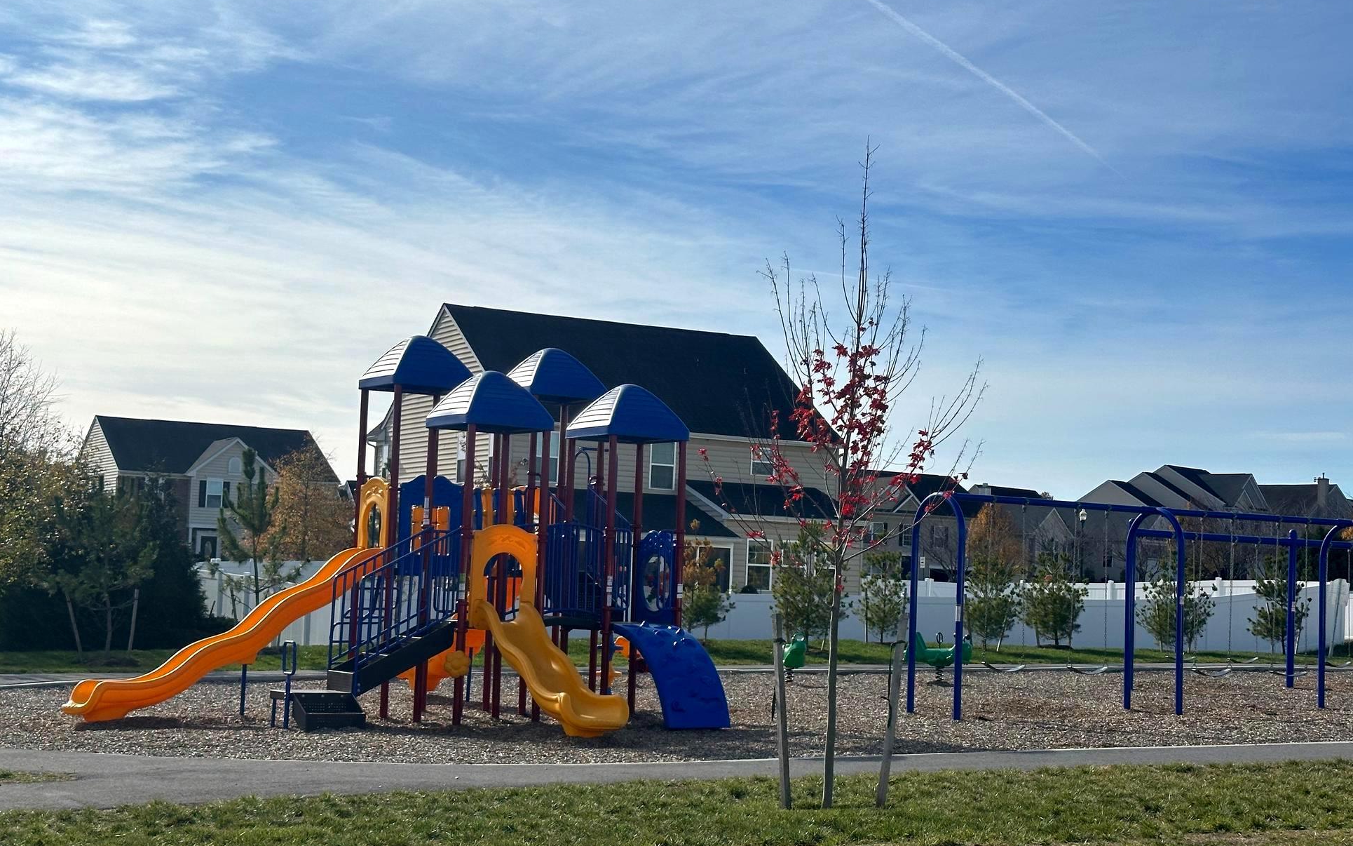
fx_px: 1991
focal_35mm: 54
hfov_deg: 37.5
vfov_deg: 24.0
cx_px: 716
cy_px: 462
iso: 64
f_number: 1.78
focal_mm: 6.86
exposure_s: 1/8929
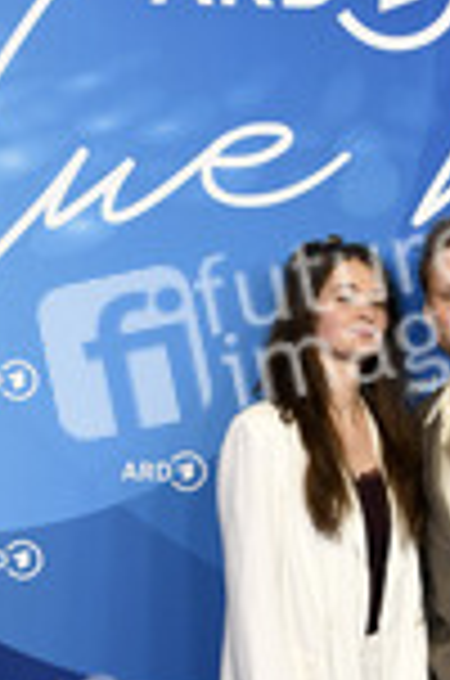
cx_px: 400
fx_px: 1752
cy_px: 558
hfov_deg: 14.5
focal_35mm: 93
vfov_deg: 21.6
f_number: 4
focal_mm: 35
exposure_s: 1/320
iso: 800
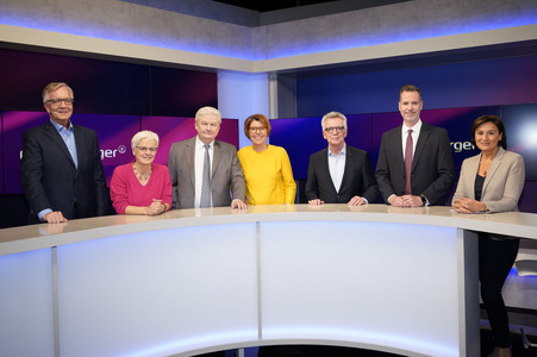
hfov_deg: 65.5
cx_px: 268
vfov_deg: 46.3
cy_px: 178
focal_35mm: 28
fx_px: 417
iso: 2000
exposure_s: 1/160
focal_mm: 28
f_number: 5
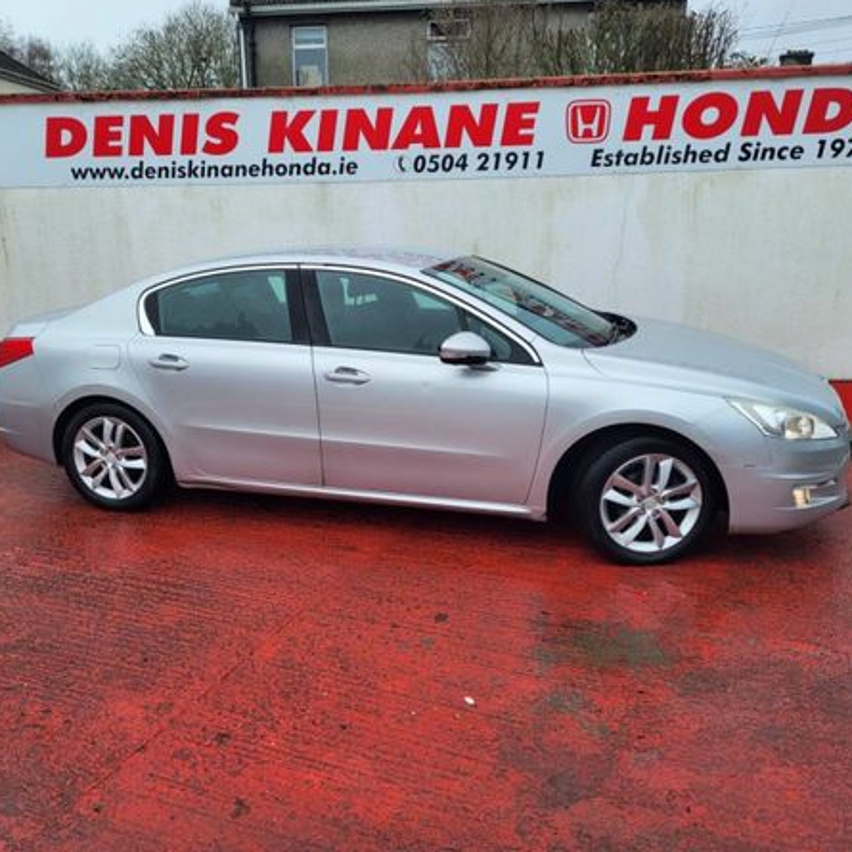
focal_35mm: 31
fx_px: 863
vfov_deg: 52.5
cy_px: 425
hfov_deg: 52.5
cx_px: 412
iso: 40
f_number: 1.8
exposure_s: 1/845
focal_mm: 5.4
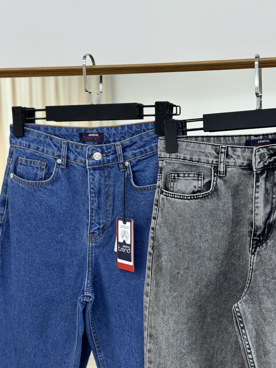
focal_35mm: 48
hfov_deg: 30.3
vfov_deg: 39.7
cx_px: 138
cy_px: 184
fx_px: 510
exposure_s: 1/312
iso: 80
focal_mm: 6.86
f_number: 1.78
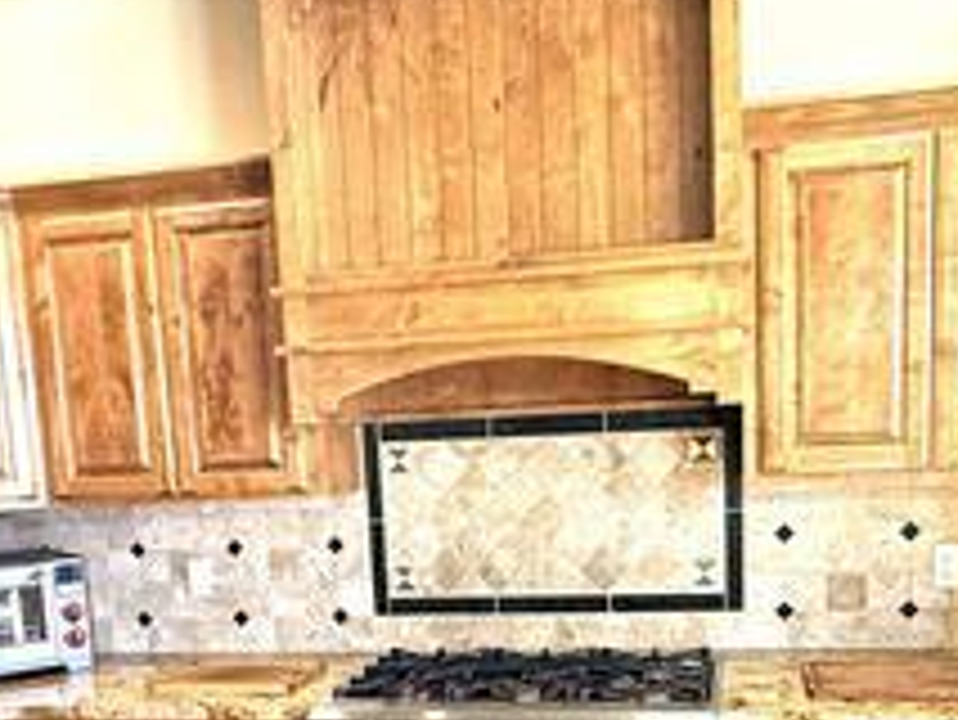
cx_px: 486
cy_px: 616
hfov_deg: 44.8
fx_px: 1163
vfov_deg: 33.0
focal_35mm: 42
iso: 250
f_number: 2.2
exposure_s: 1/60
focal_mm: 2.22
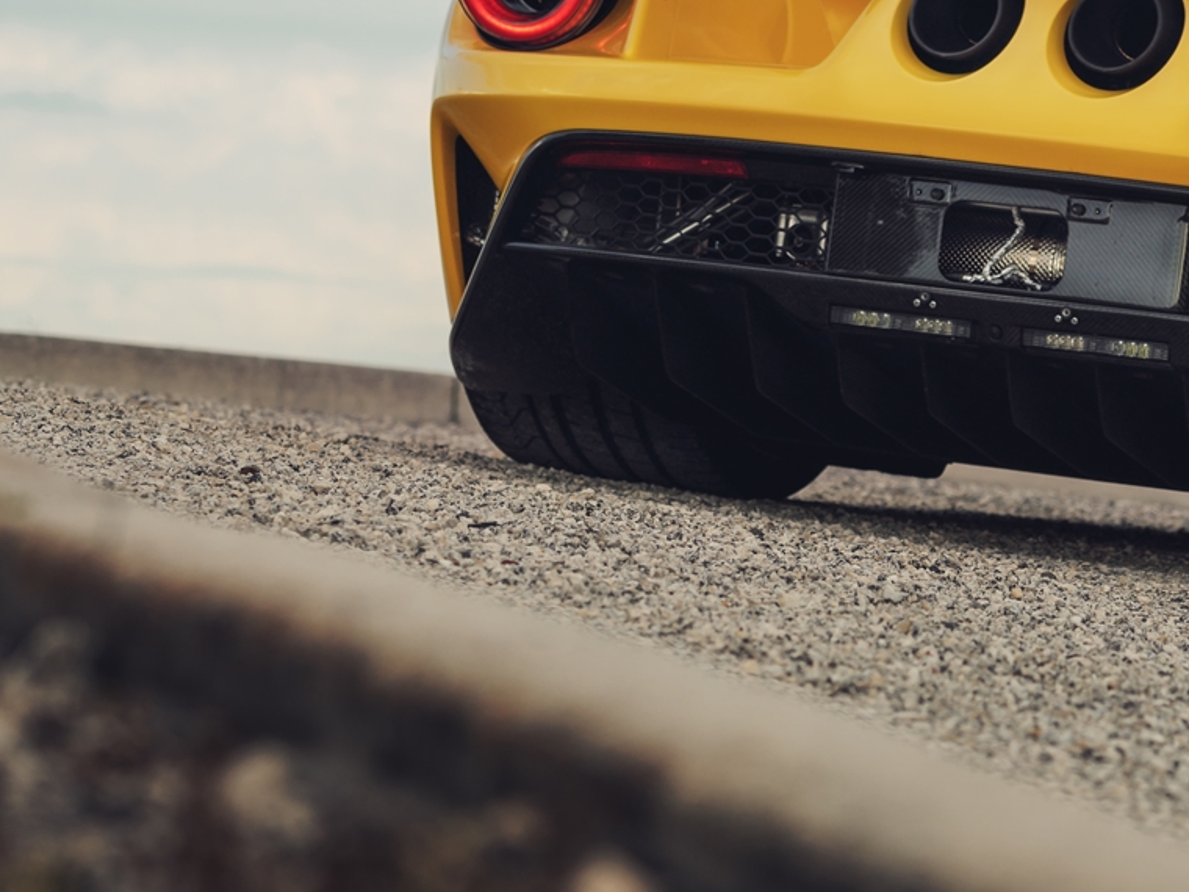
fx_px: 7763
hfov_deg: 8.7
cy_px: -3
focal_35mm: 226
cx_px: 1239
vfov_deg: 6.6
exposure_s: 1/160
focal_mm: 93
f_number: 5.6
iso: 100
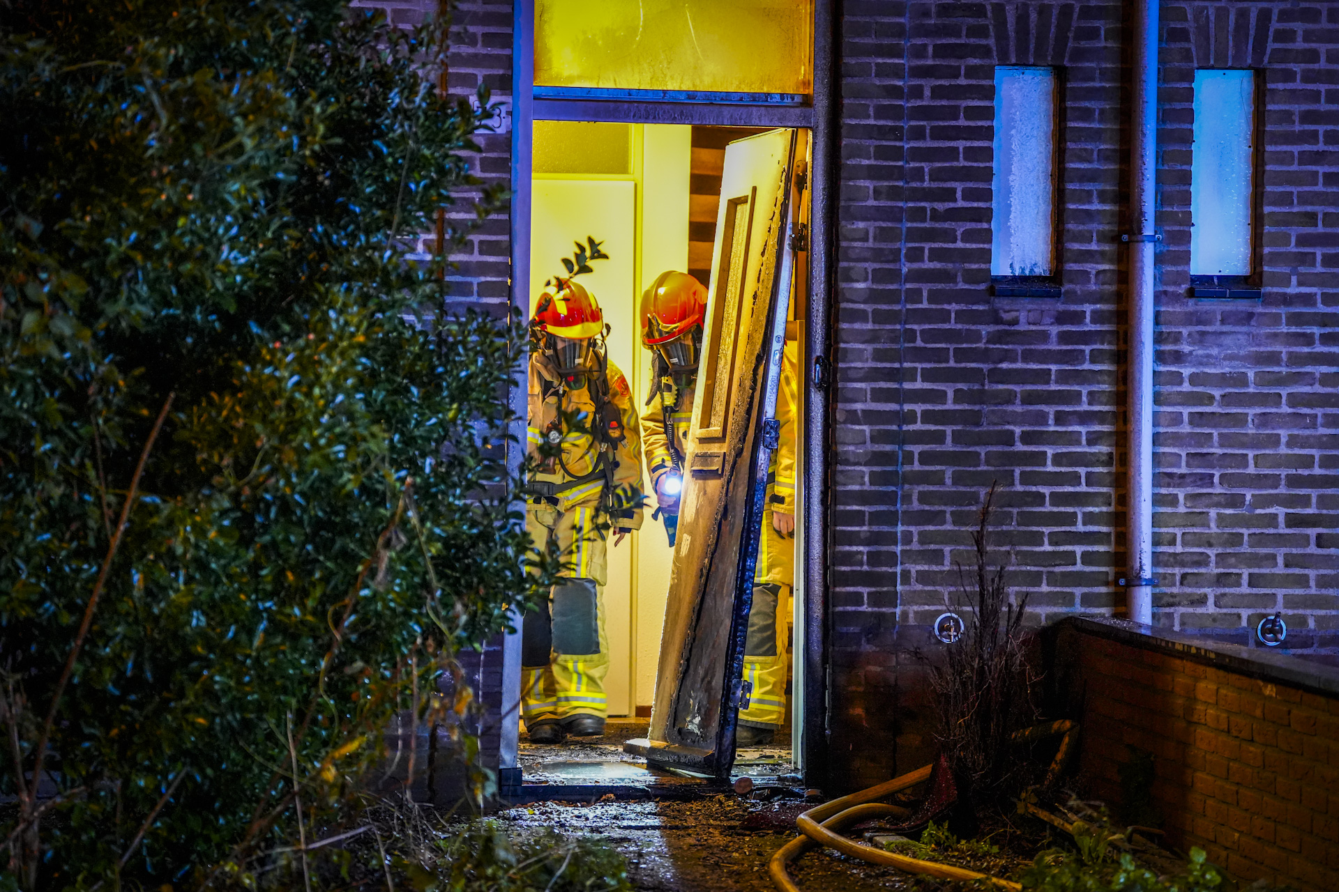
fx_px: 3905
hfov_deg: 19.5
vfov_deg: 13.0
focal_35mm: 105
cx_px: 670
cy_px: 446
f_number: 2.8
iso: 6400
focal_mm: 105
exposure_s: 1/30
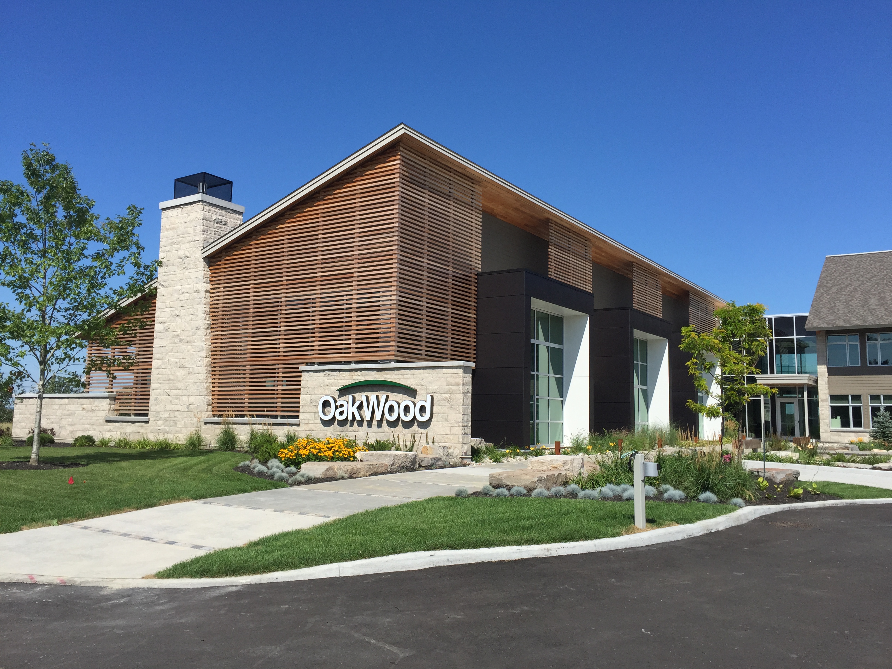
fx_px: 747
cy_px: 334
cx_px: 446
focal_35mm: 29
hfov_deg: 61.7
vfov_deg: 48.2
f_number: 2.2
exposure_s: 1/2639
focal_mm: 4.15
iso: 32
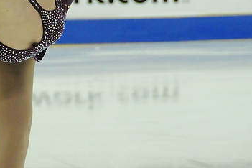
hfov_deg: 4.6
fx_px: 3108
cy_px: 38
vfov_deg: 3.1
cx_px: -8
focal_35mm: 444
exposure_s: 1/1000
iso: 3200
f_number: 5.6
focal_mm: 130
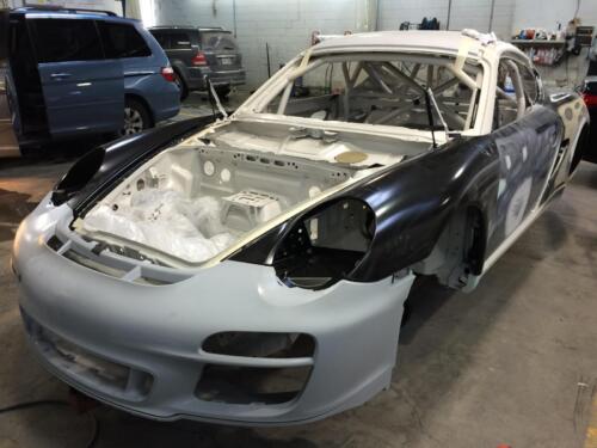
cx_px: 298
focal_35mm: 30
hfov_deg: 60.0
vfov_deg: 46.8
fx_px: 517
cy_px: 224
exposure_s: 1/40
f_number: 2.2
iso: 50
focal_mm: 4.12
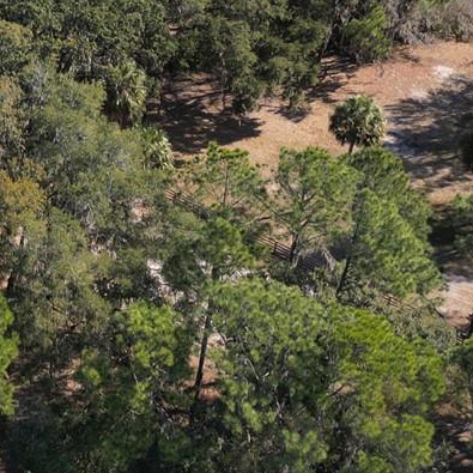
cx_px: -152
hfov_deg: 18.7
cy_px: -37
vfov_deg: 19.4
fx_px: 1329
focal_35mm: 86
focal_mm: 6.72
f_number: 1.7
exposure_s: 1/30
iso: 100
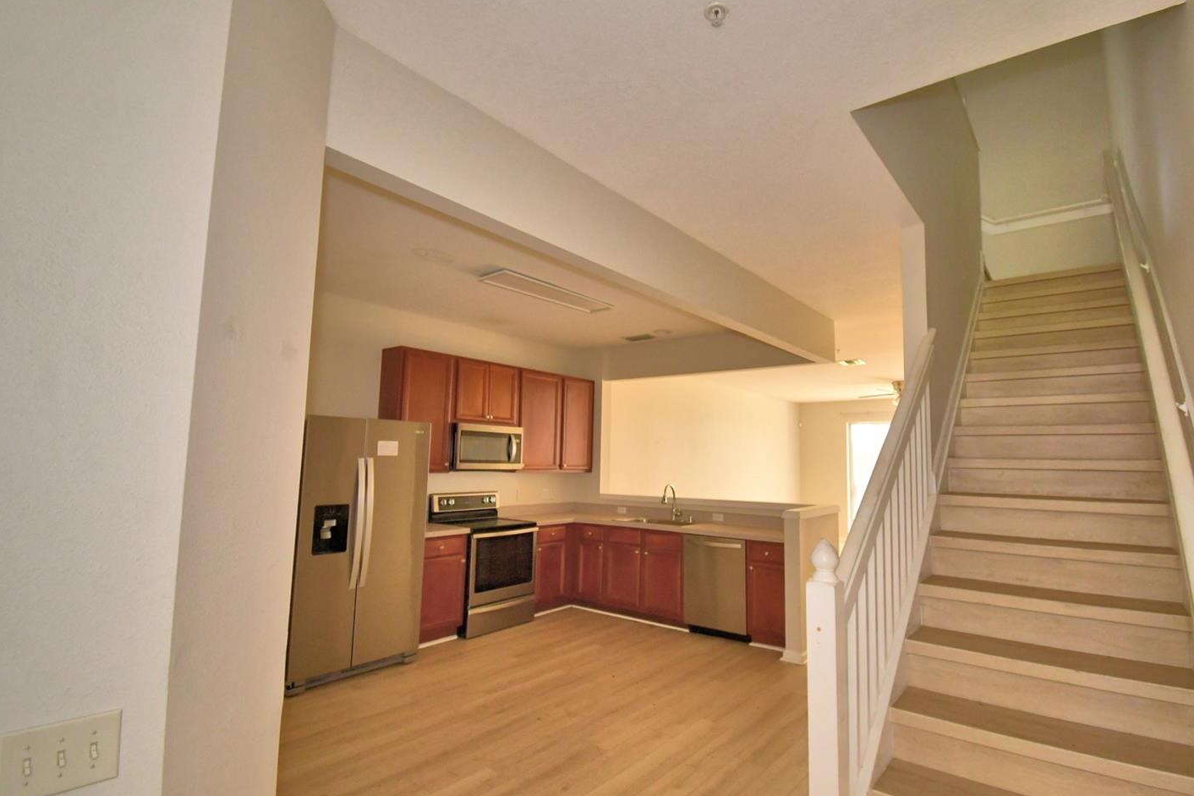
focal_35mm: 17
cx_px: 644
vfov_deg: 70.4
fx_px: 564
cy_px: 403
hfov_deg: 93.1
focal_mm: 10
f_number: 4.5
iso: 800
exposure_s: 1/30
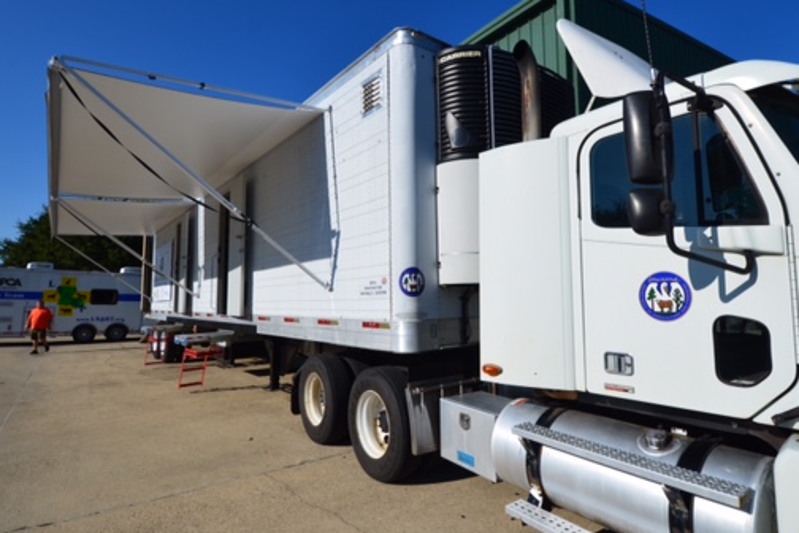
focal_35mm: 19
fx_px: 422
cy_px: 254
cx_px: 417
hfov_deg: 86.9
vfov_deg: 64.5
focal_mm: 10
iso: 100
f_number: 9
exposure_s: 1/320
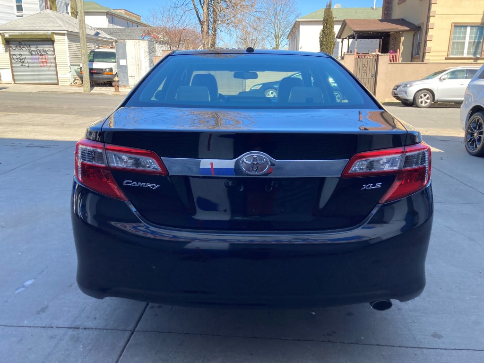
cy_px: 182
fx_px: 391
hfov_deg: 63.4
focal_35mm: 28
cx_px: 242
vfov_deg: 49.7
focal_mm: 3.99
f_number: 1.8
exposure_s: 1/355
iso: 20
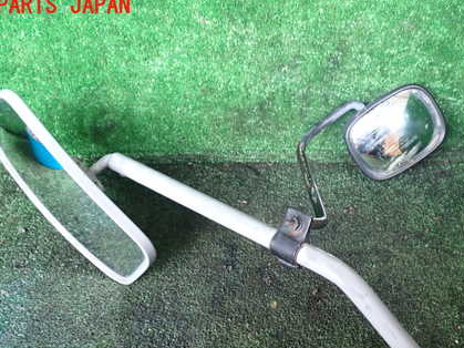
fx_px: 576
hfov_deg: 43.8
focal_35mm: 43
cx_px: 261
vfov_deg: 33.2
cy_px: 242
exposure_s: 1/30
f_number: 2.3
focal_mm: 5.4
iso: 640
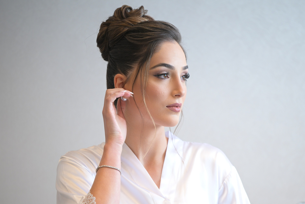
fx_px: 2313
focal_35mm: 273
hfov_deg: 7.5
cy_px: 138
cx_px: 188
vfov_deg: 5.0
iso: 640
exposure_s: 1/250
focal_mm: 200
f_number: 2.8
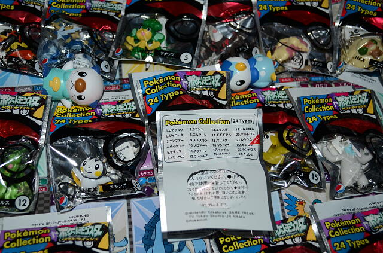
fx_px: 446
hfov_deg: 46.5
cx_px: 192
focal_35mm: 42
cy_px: 126
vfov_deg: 31.7
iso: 400
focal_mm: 28
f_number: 5
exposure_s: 1/250
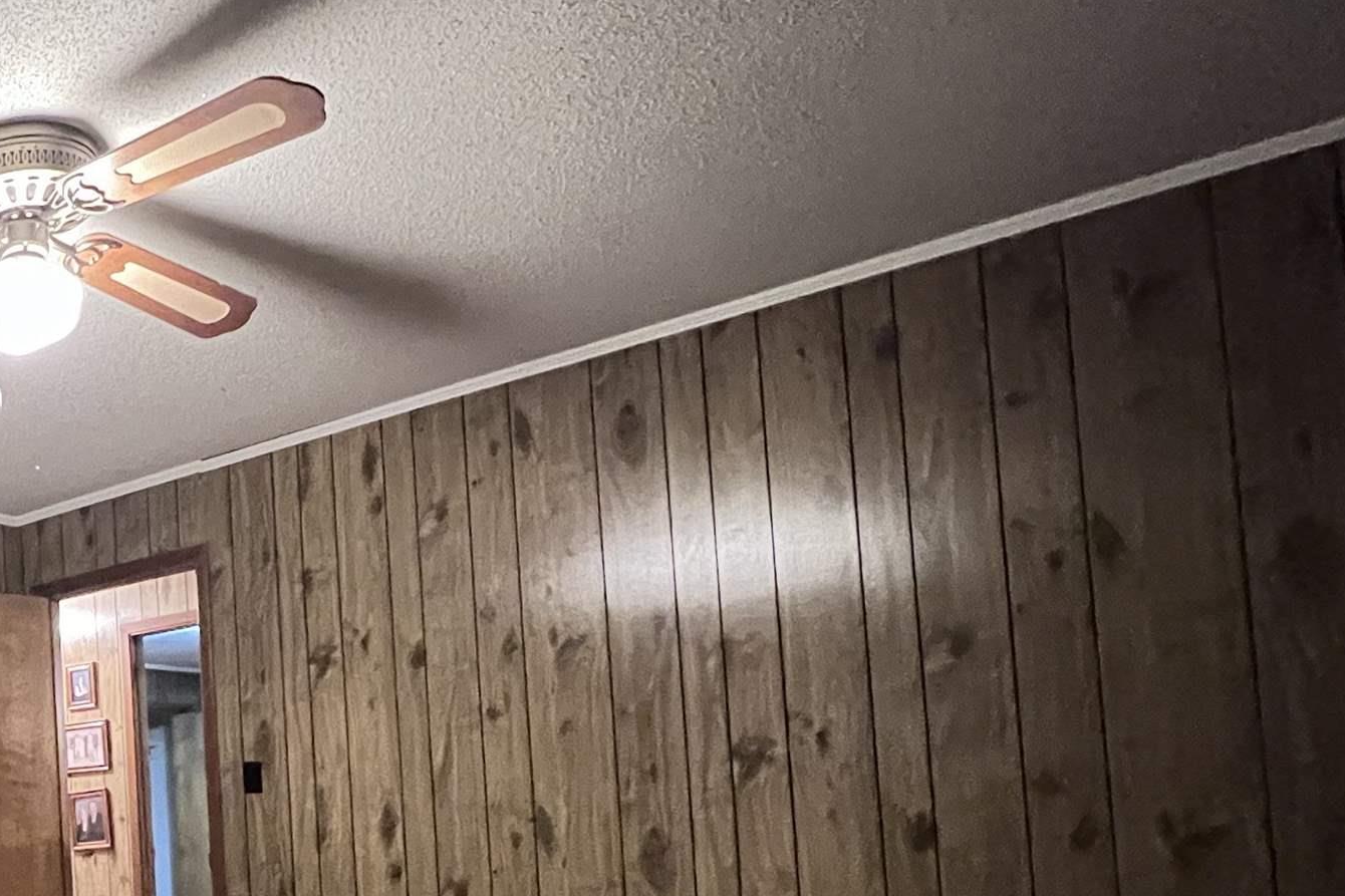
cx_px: -150
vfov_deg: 39.9
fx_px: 1158
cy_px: 768
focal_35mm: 31
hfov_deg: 44.9
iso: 2000
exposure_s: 1/15
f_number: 1.8
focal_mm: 1.57
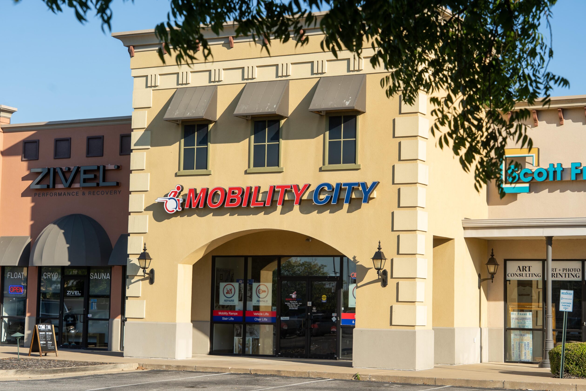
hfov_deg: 28.5
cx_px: 294
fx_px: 1156
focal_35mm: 71
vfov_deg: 19.2
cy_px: 195
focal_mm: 70
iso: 125
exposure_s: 1/250
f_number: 6.3
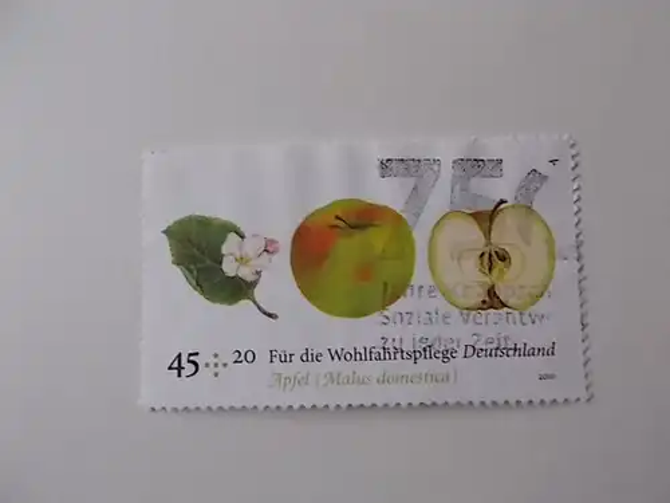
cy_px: 252
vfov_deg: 53.1
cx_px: 335
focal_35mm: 26
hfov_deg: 67.3
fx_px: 503
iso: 200
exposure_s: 1/25
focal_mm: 4.6
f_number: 3.2
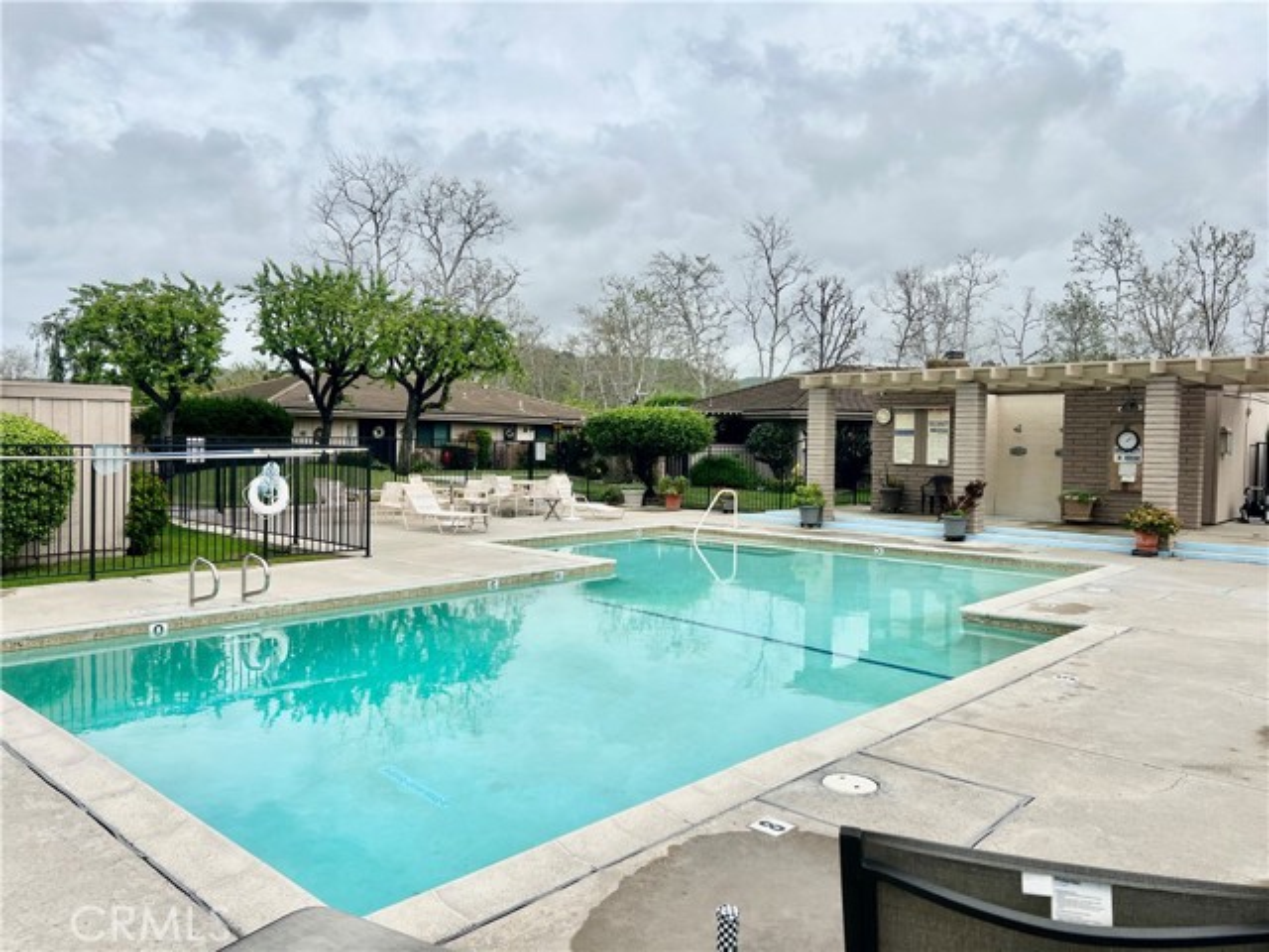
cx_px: 634
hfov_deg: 67.3
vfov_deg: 53.1
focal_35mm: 26
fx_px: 953
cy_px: 476
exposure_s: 1/4274
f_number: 1.5
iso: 50
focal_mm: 5.7
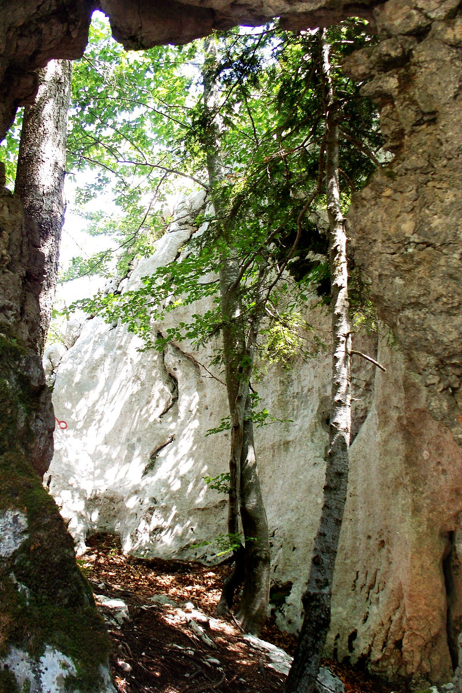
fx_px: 731
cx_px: 215
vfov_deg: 50.7
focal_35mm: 38
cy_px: 346
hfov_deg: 35.0
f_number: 2.8
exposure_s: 1/60
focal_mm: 7.54
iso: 125
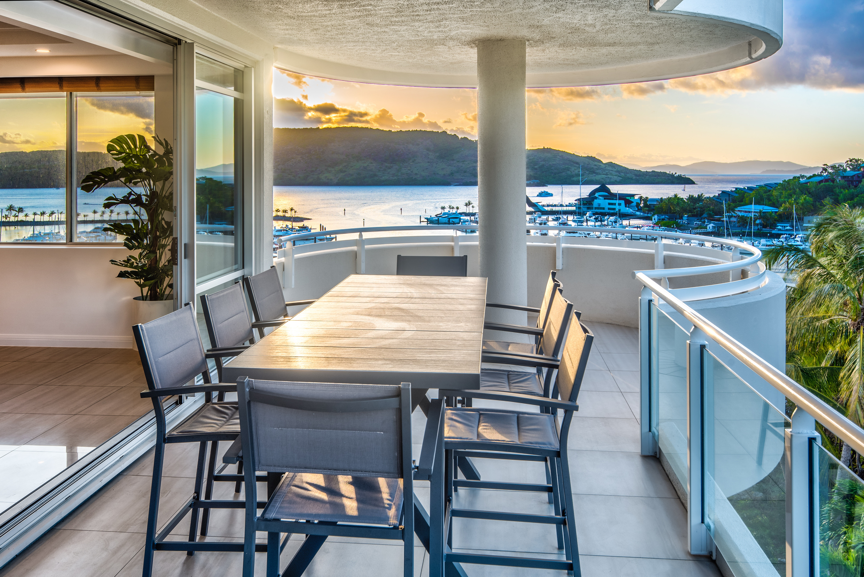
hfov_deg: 65.5
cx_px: 432
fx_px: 672
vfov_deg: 46.4
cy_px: 288
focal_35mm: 28
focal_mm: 28
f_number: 10
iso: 100
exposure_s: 1/125
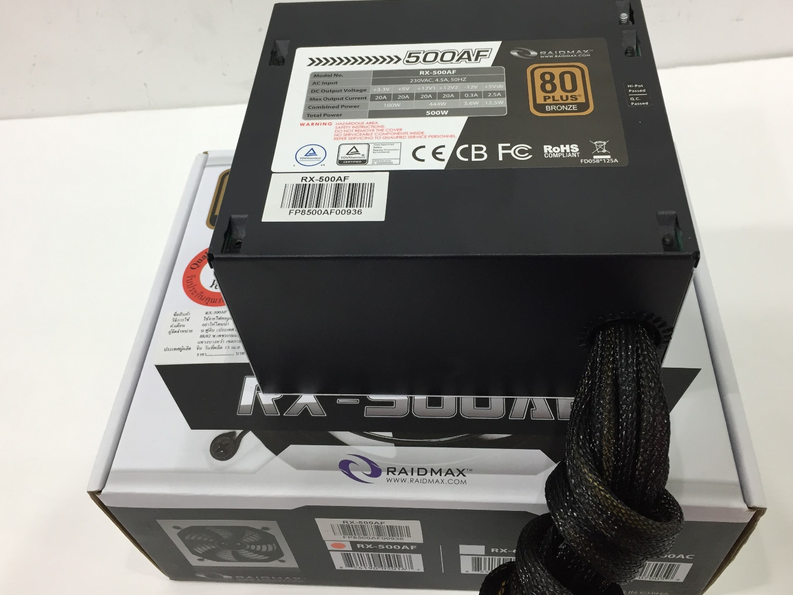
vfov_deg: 42.9
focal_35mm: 33
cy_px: 265
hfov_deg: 55.3
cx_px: 396
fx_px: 756
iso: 80
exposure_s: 1/33
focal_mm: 4.15
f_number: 2.2
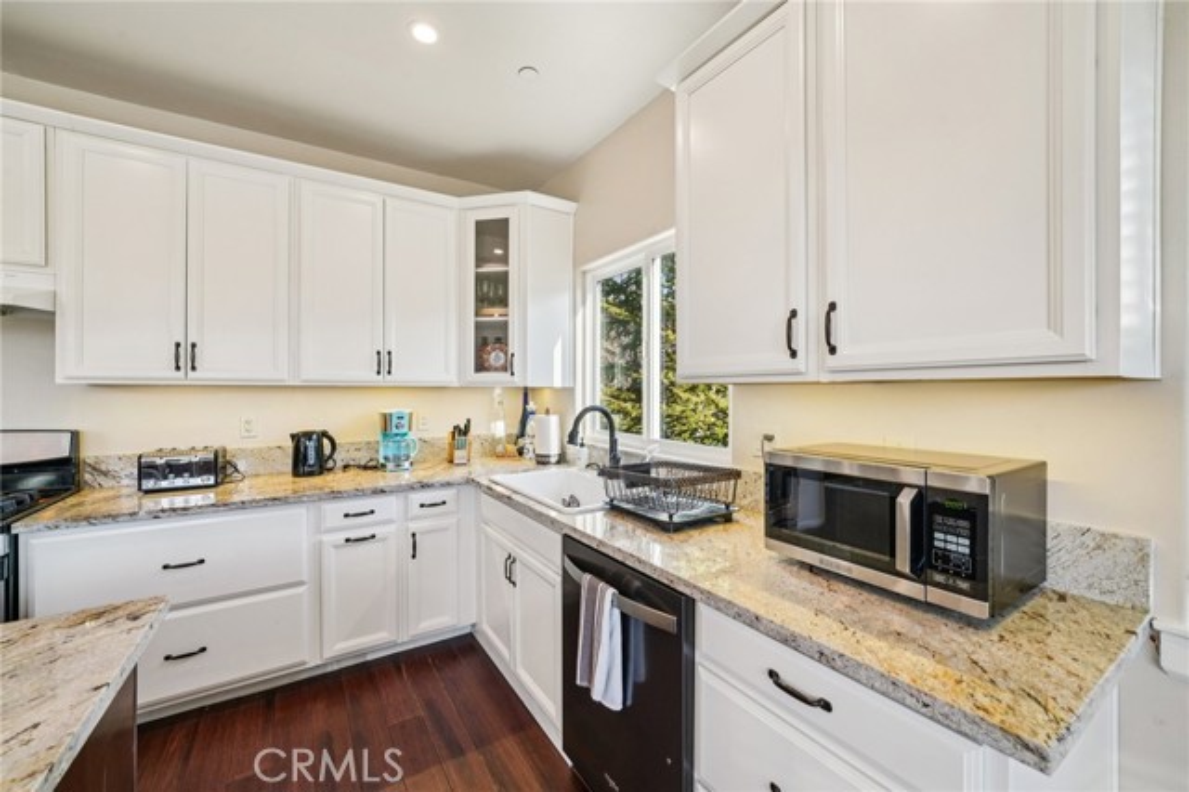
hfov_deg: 104.3
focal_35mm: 14
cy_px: 396
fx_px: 462
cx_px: 594
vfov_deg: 81.1
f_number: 8
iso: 125
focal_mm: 14
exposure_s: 1/30
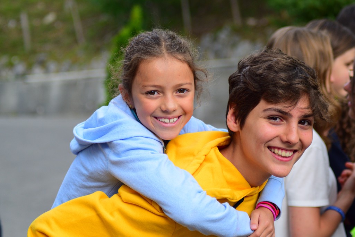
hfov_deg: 19.5
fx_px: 1035
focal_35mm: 105
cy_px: 118
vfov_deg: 13.0
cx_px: 178
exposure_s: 1/800
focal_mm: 70
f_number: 4
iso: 720
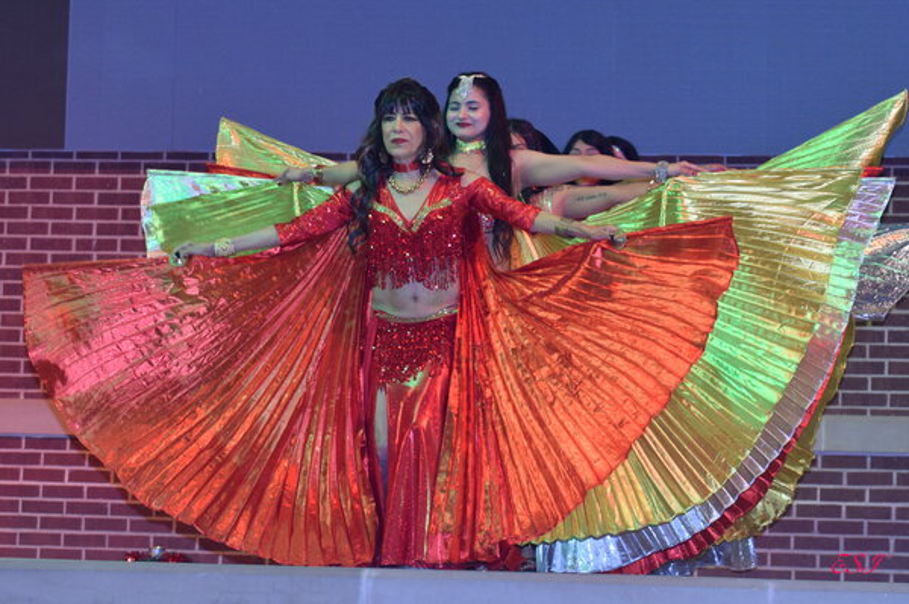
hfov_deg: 14.9
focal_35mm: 138
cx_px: 454
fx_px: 3482
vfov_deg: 9.9
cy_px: 302
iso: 800
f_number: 3.2
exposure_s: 1/200
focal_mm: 92
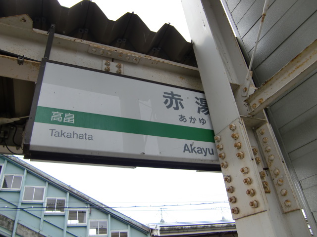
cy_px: 118
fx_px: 256
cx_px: 158
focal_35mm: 28
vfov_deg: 49.7
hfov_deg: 63.4
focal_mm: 4.9
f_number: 2.6
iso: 64
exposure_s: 1/60
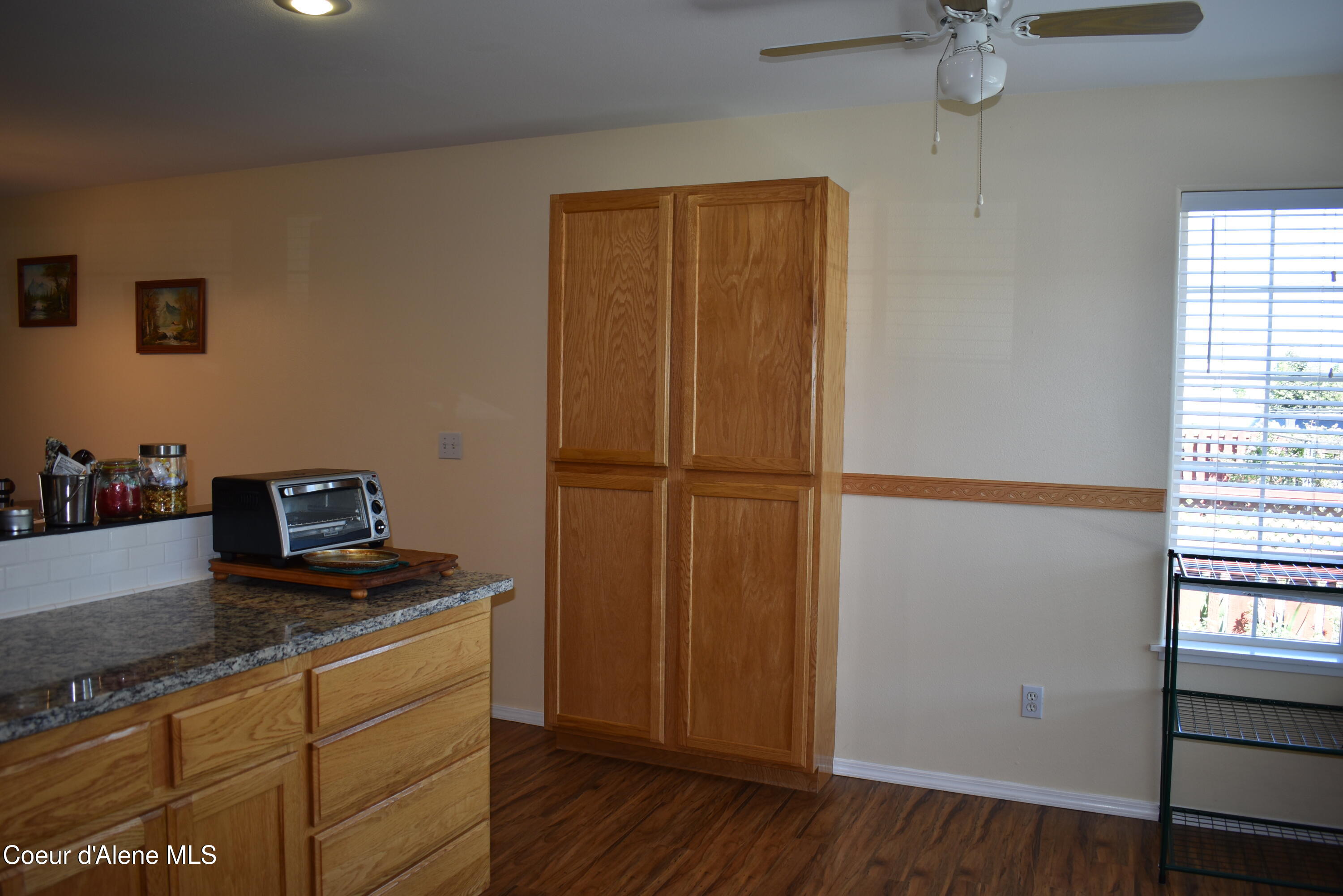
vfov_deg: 47.9
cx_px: 672
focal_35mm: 27
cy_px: 448
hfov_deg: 67.4
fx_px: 1007
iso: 200
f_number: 3.5
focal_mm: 18
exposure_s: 1/60
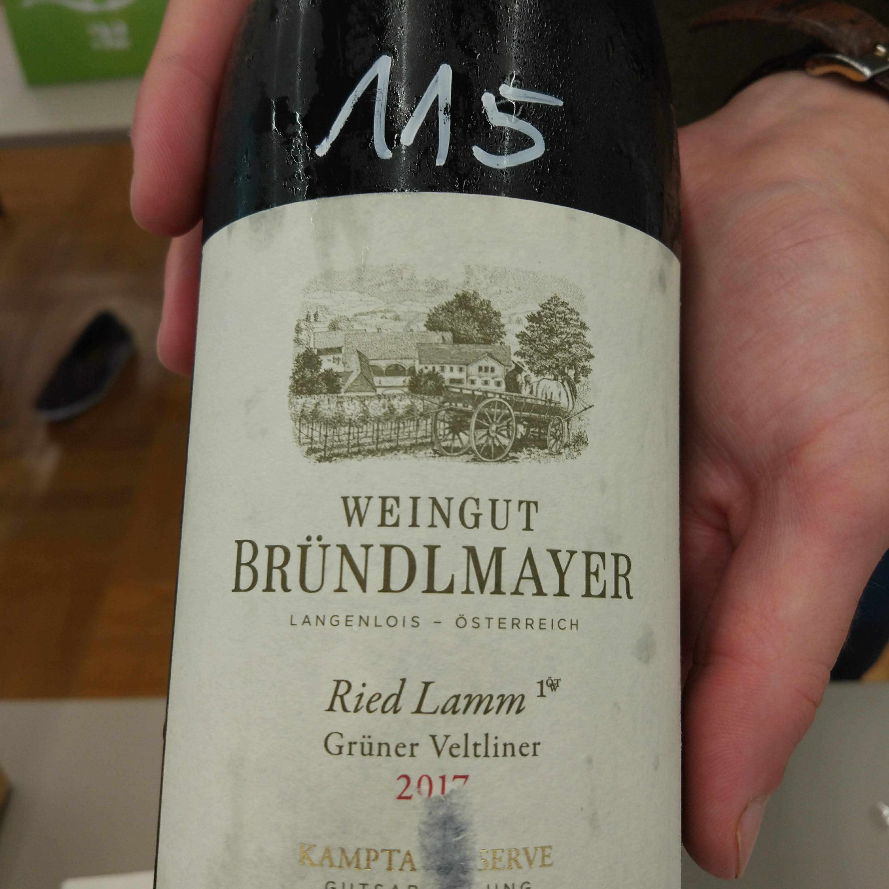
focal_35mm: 34
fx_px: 988
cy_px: 428
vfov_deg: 48.4
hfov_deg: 48.4
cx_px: 454
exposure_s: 1/50
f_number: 2
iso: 164
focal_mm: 4.26
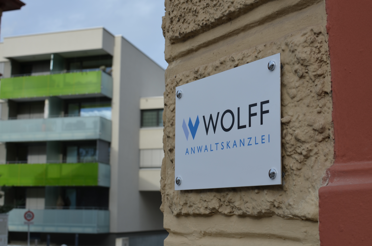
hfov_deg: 37.9
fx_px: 541
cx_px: 186
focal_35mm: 52
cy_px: 123
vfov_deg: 25.6
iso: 110
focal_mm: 35
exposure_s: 1/250
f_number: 8
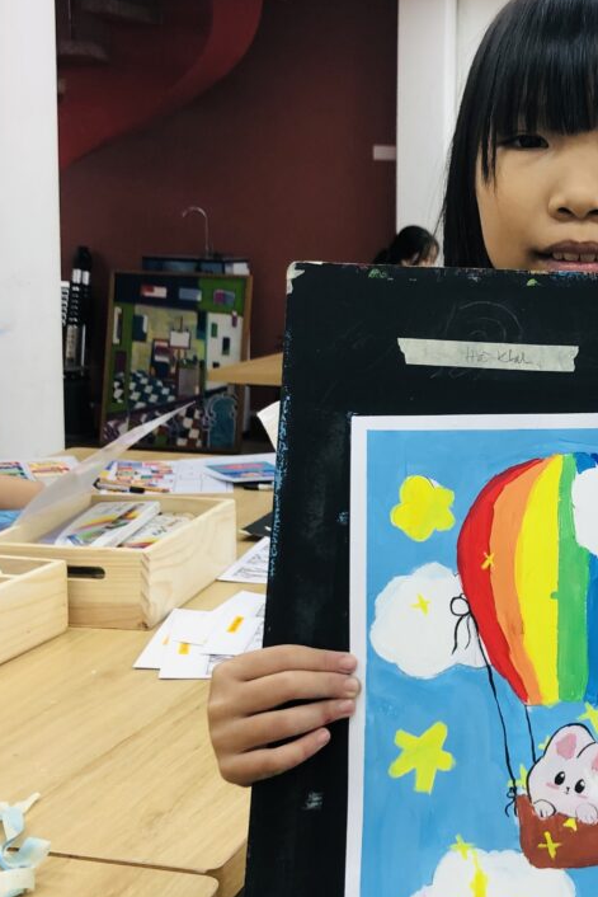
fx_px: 1370
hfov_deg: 23.8
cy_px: 454
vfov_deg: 36.2
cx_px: 564
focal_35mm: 55
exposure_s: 1/100
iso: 40
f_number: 1.8
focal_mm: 4
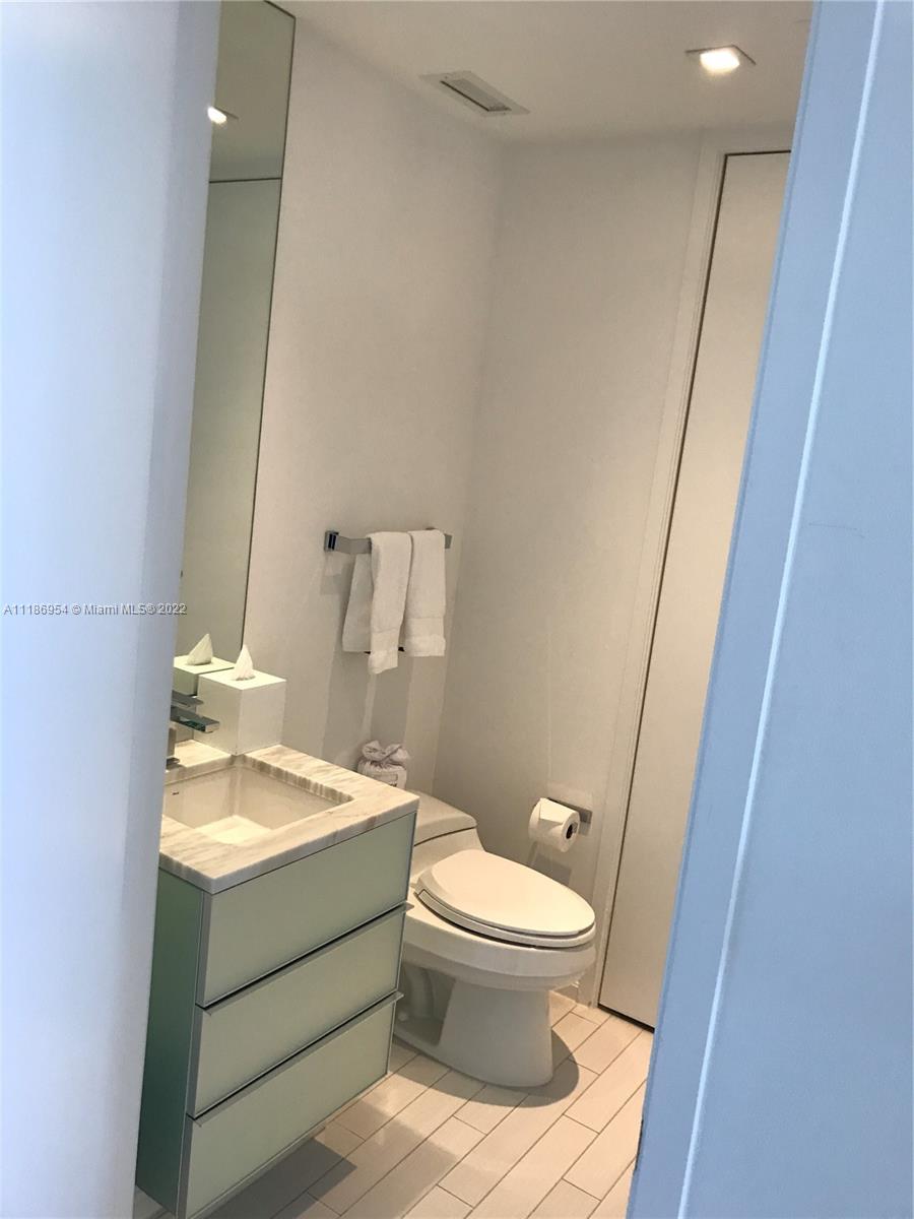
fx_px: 986
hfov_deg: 49.7
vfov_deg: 63.4
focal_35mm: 28
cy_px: 610
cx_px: 457
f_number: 1.8
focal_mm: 3.99
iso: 32
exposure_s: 1/30
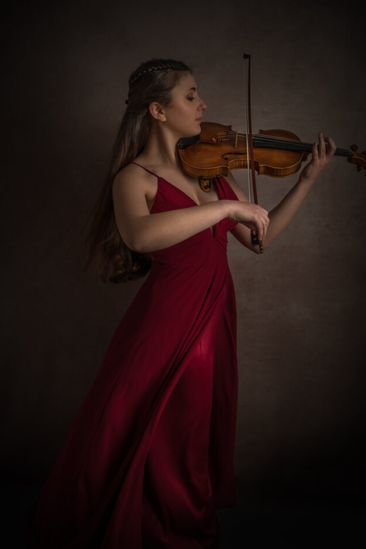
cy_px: 268
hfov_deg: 35.1
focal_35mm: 38
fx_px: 579
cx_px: 173
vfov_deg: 50.7
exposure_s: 1/200
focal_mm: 35
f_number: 1.8
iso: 100
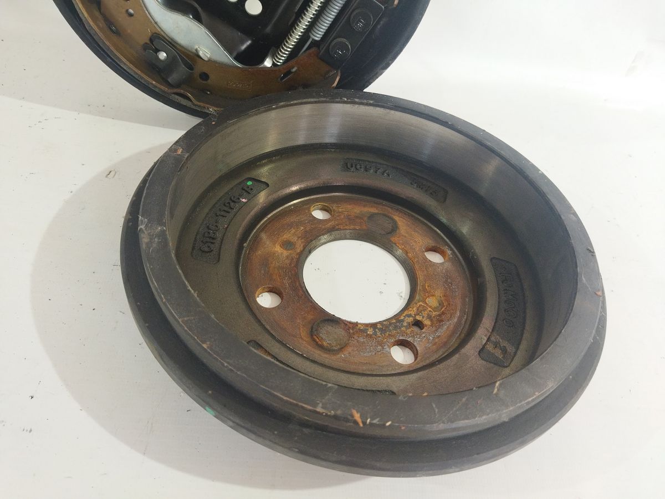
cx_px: 332
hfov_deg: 65.3
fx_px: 519
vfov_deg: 51.4
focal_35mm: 27
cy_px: 250
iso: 182
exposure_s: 1/50
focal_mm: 4.71
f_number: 1.79
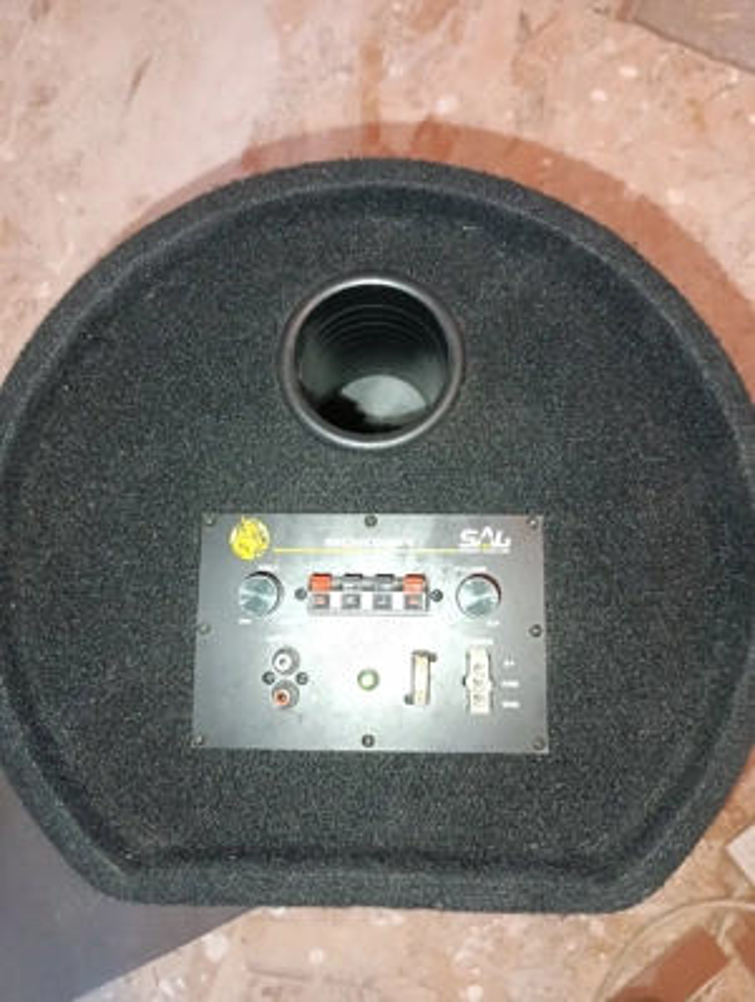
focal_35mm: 23
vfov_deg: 73.8
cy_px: 501
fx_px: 667
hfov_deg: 59.0
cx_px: 378
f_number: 1.6
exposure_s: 1/33.3
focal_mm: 6.14
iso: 1250
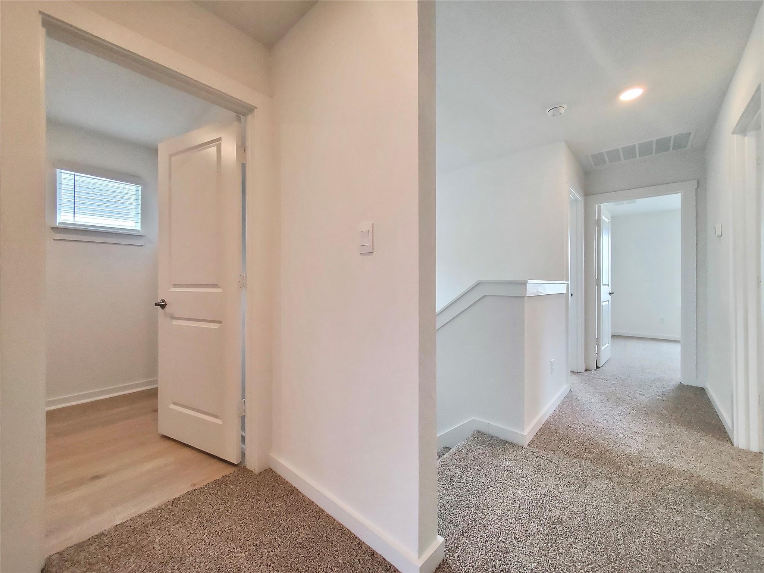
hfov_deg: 106.2
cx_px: 382
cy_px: 286
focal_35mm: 13
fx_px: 287
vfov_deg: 89.9
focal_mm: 1.8
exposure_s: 1/60
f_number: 2.2
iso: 160
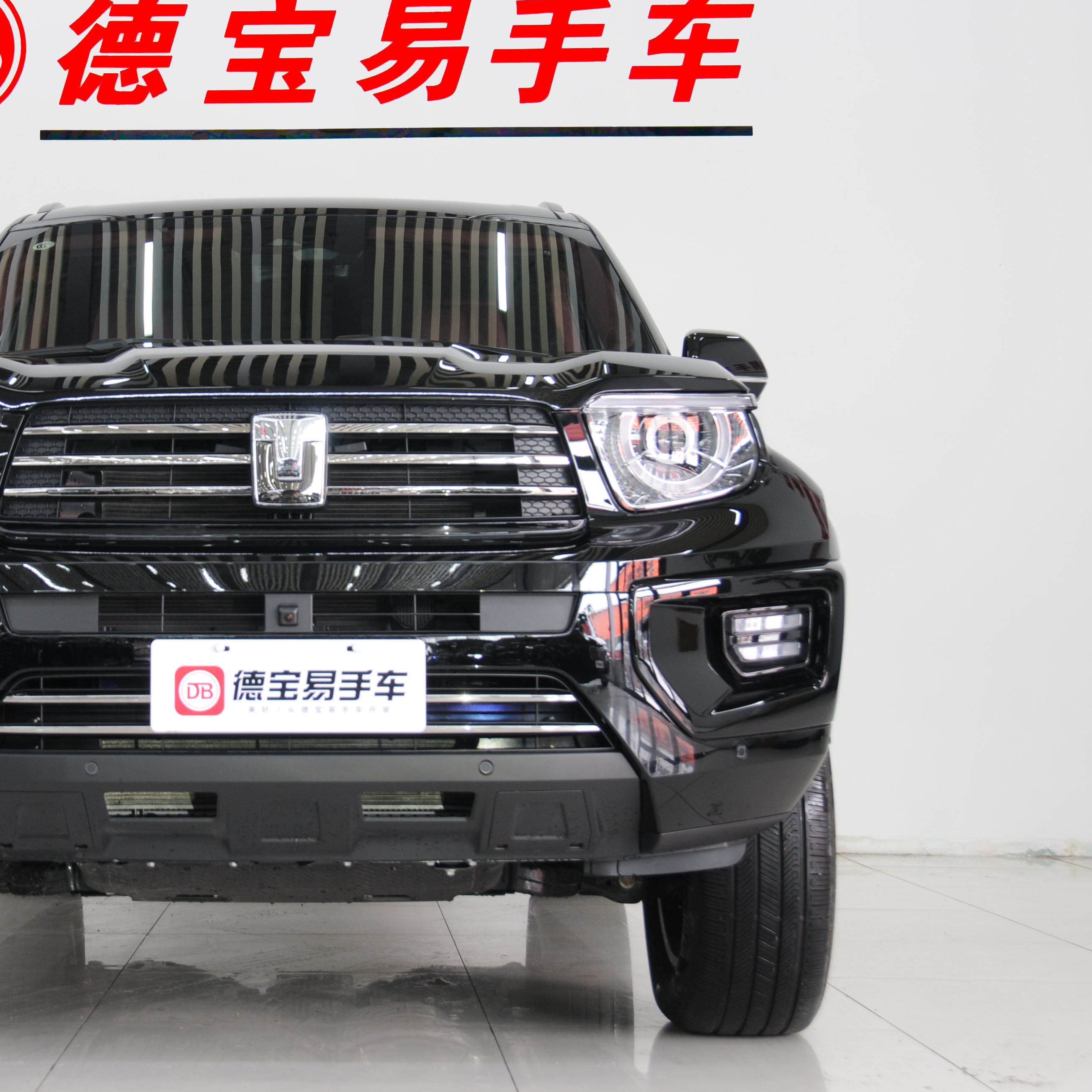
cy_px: 502
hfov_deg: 25.5
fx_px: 2391
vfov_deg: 25.7
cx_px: 304
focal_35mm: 67
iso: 200
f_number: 5.6
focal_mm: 32
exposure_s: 1/8
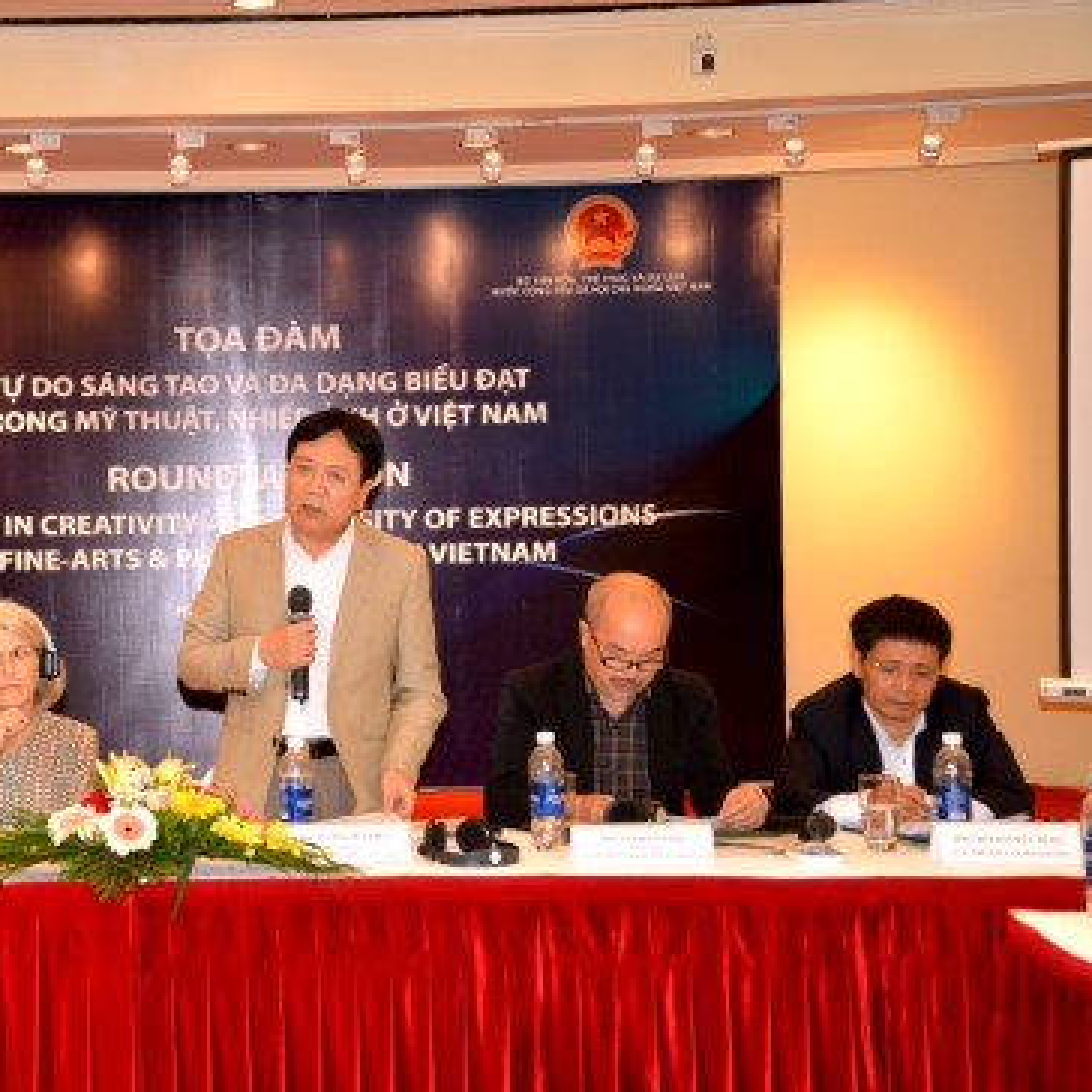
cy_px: 546
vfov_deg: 25.7
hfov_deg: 25.4
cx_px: 273
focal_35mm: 67
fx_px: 2391
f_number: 4.2
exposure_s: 1/60
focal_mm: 52
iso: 800
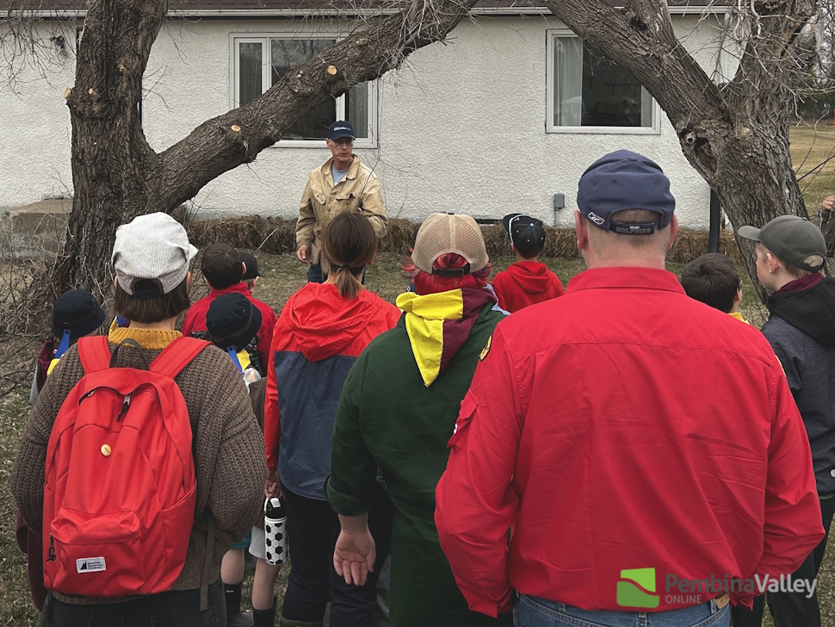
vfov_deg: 53.1
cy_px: 314
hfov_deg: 67.3
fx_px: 627
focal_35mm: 26
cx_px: 418
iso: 50
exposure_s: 1/666
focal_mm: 5.7
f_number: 1.5
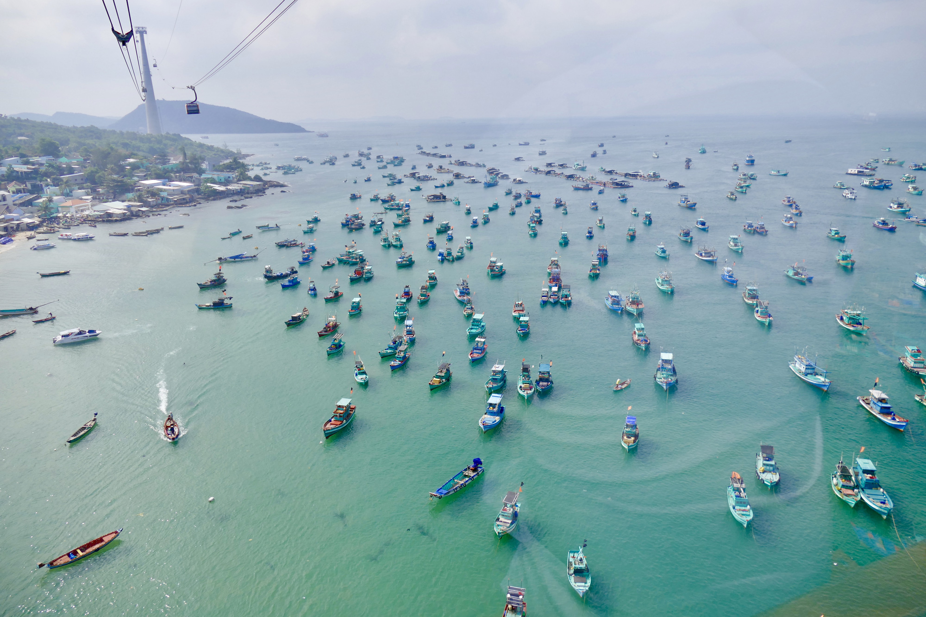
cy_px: 308
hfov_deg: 71.5
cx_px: 463
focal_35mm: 25
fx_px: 643
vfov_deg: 51.3
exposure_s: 1/1300
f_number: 2.8
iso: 125
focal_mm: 9.12
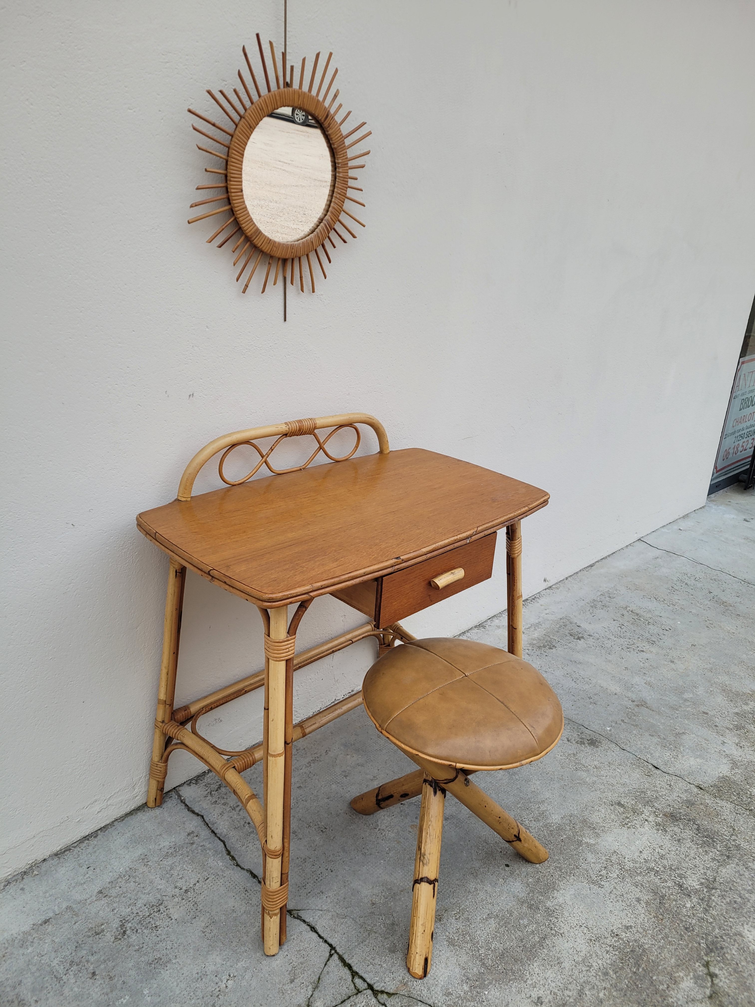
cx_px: 378
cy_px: 504
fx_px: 756
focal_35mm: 26
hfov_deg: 53.1
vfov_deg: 67.3
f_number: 1.8
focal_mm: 5.4
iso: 80
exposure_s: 1/100
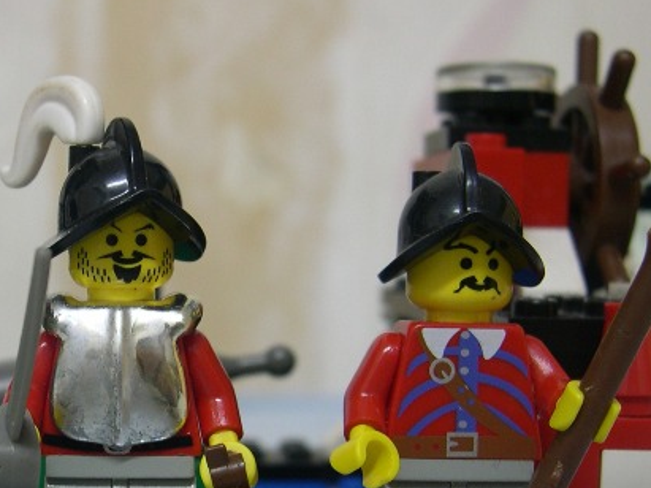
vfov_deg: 19.8
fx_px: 1391
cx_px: 97
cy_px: 360
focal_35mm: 74
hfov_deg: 25.7
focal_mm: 8
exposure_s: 1/12
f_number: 2.8
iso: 100
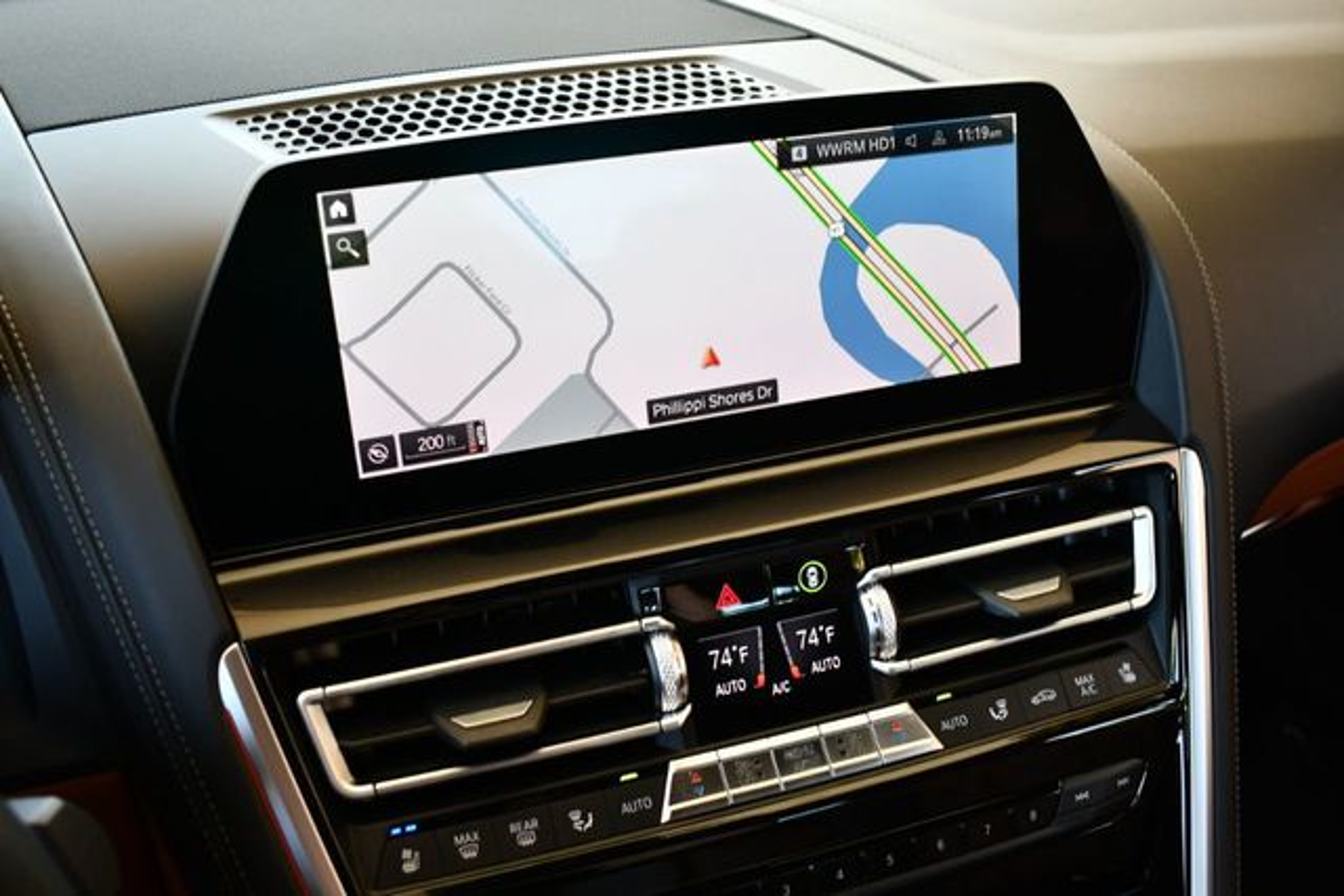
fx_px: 1344
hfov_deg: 53.1
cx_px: 672
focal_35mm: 36
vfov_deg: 36.9
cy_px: 448
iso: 800
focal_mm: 18
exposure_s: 1/200
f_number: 3.5
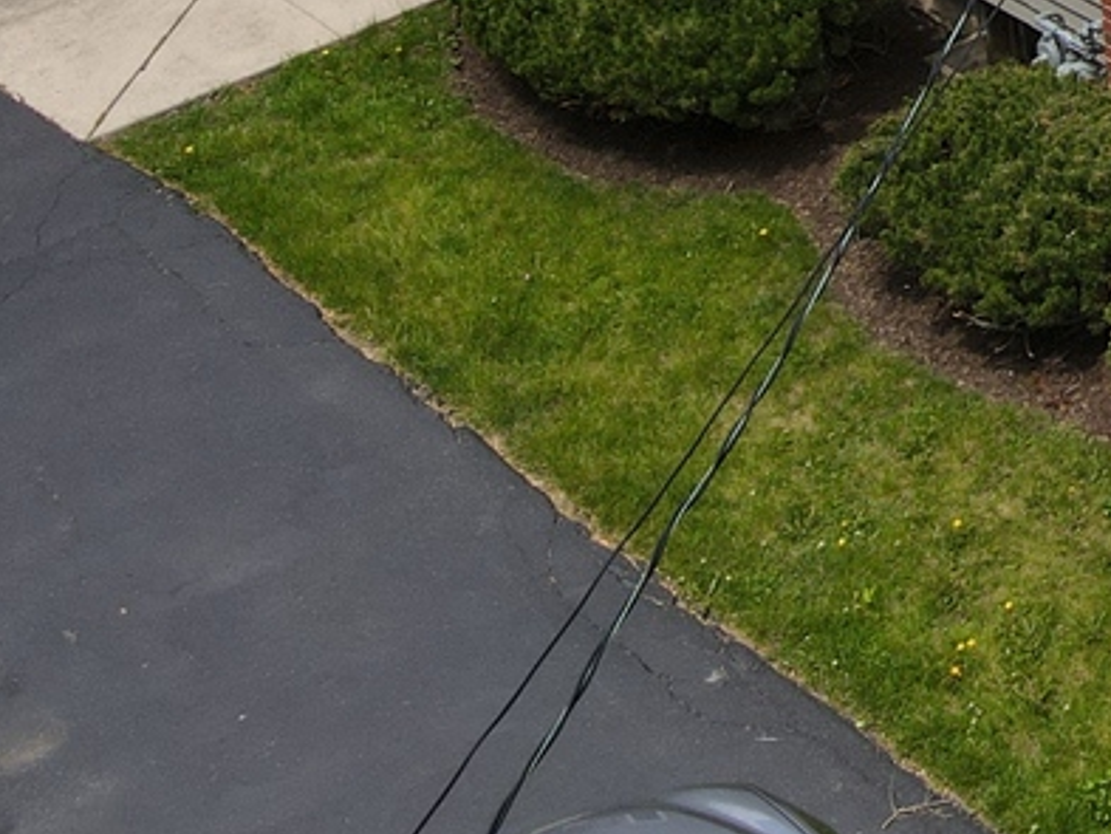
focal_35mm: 88
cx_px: 1843
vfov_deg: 14.8
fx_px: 2825
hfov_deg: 18.6
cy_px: -647
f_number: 2.8
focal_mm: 4.5
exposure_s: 1/500
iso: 100
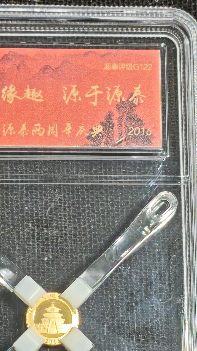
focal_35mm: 165
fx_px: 1533
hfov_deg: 7.3
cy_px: 239
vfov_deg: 13.0
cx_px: 55
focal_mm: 4.94
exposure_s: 1/324
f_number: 1.5
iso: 50
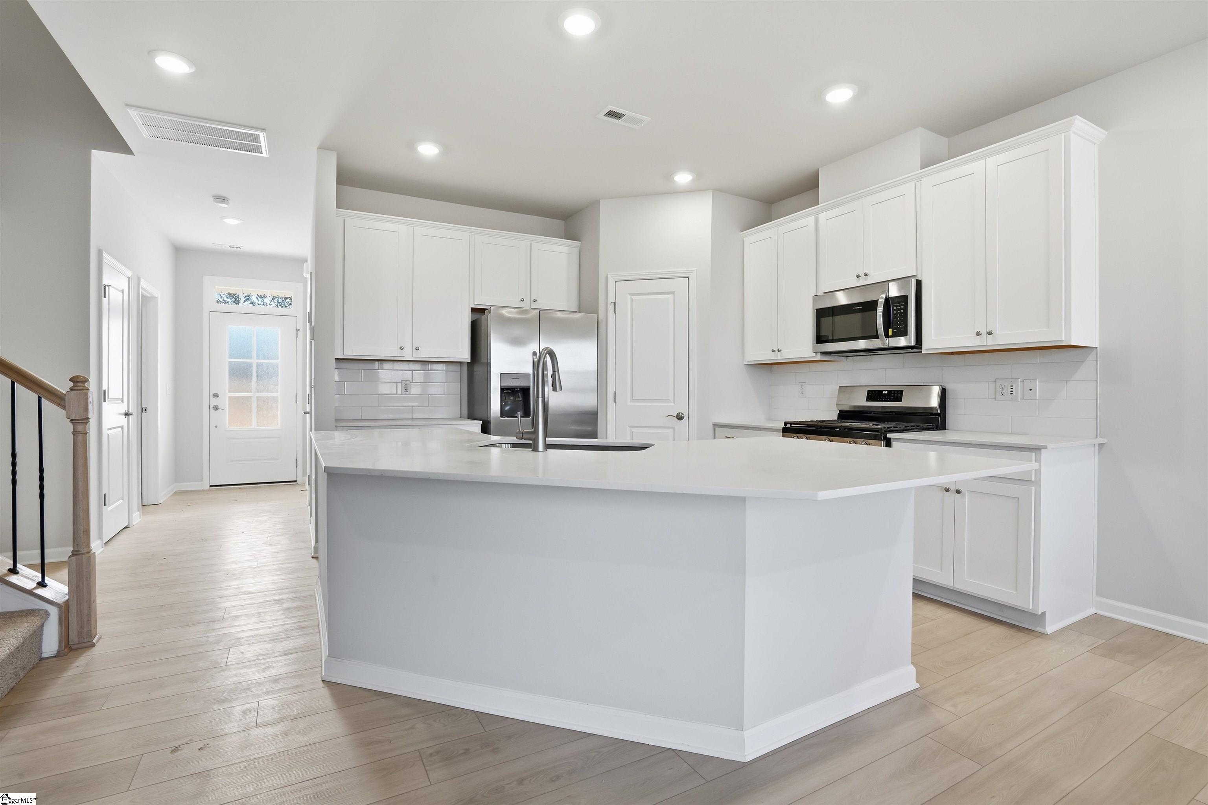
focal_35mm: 16
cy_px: 402
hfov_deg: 96.7
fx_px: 537
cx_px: 604
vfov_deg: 73.7
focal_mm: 16
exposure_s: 1/100
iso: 160
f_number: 11
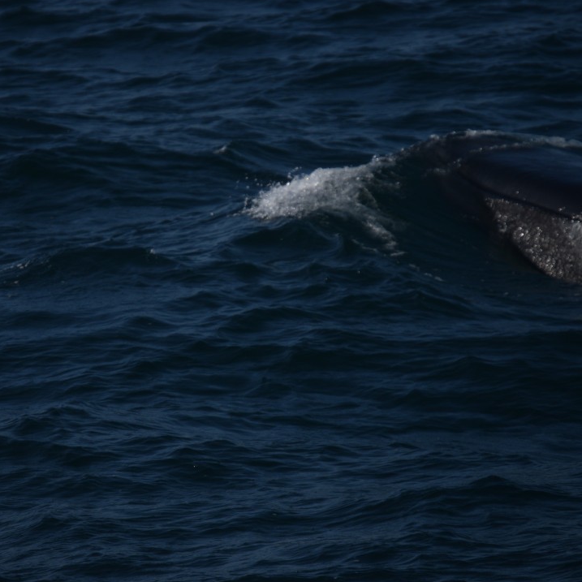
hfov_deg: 4.6
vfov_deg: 4.6
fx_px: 7304
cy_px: 291
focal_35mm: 384
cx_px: 229
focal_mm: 200
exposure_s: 1/4000
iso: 200
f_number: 5.6
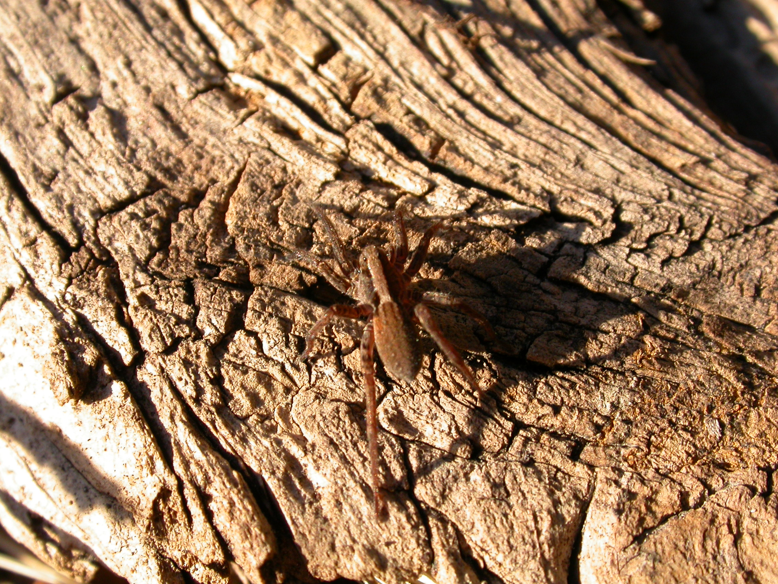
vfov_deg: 26.6
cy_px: 292
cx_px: 389
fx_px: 1236
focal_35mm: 55
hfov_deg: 34.9
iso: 100
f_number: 6
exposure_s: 1/171
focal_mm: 11.5
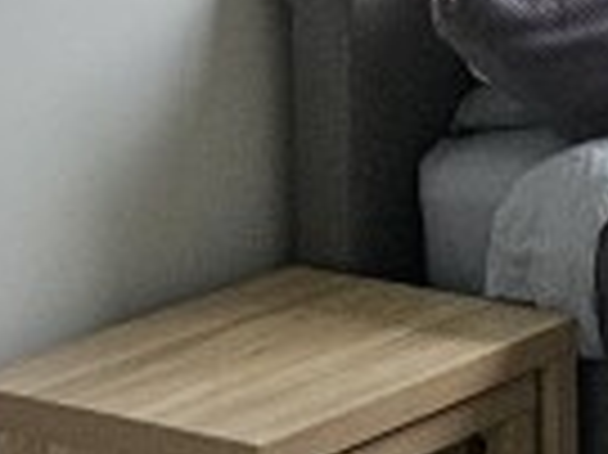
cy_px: -22
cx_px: 1103
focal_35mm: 136
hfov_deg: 13.1
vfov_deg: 10.8
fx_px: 2387
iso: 500
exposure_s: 1/100
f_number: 1.8
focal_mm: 5.4
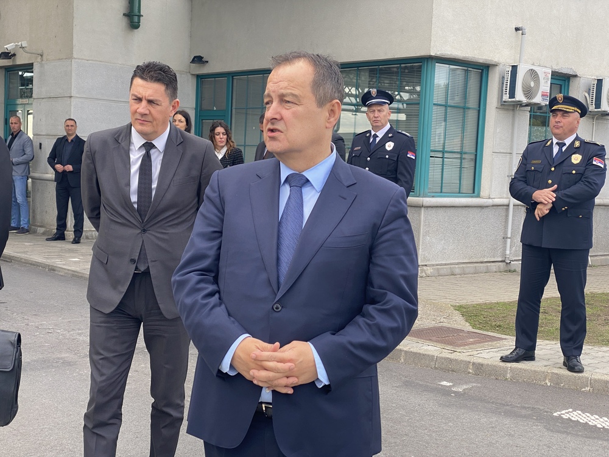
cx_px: 304
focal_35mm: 52
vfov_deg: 28.0
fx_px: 915
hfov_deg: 36.8
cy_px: 228
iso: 20
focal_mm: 6
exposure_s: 1/254
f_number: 2
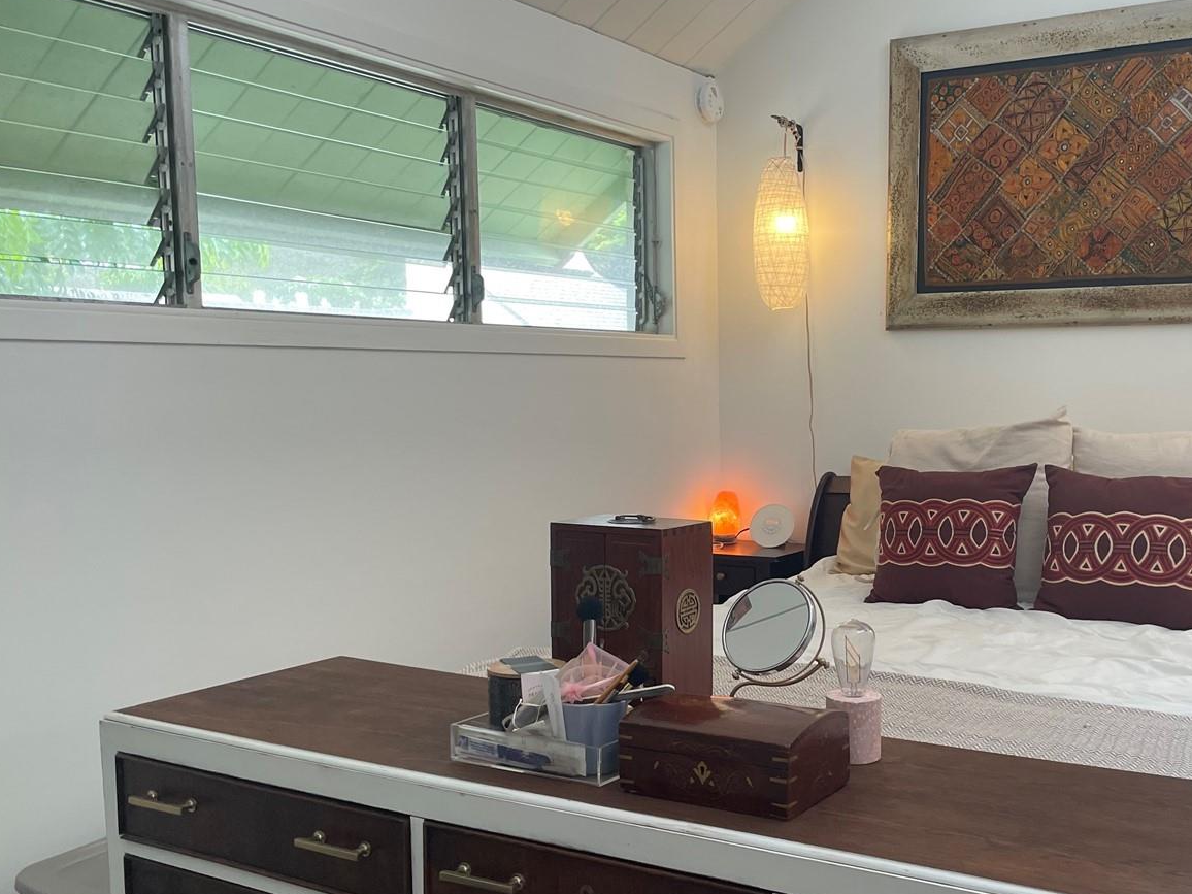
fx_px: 1240
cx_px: 768
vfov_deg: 39.5
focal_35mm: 36
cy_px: 538
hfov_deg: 50.7
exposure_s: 1/120
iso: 125
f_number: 1.6
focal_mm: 4.2
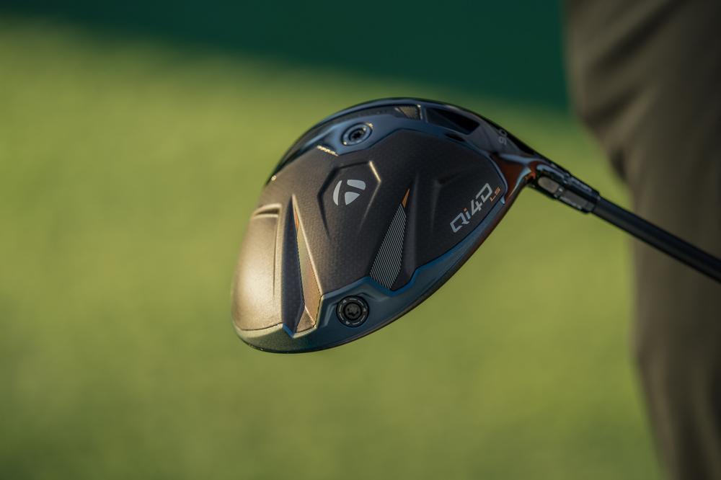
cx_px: 360
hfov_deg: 10.3
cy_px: 240
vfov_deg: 6.9
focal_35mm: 200
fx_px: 4004
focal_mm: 200
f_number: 3.5
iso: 200
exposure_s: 1/400
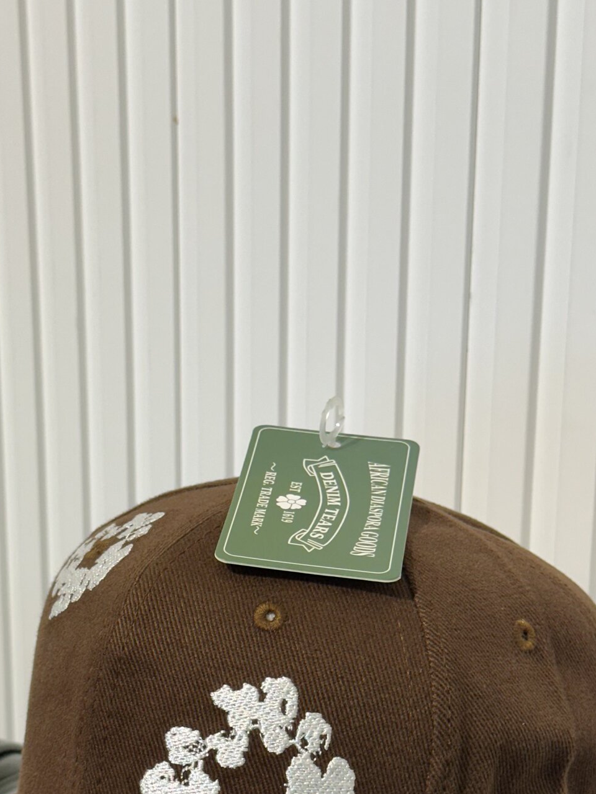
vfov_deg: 24.0
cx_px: 192
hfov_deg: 18.4
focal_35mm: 80
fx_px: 1837
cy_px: 657
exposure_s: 1/100
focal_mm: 6.86
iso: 64
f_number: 1.78
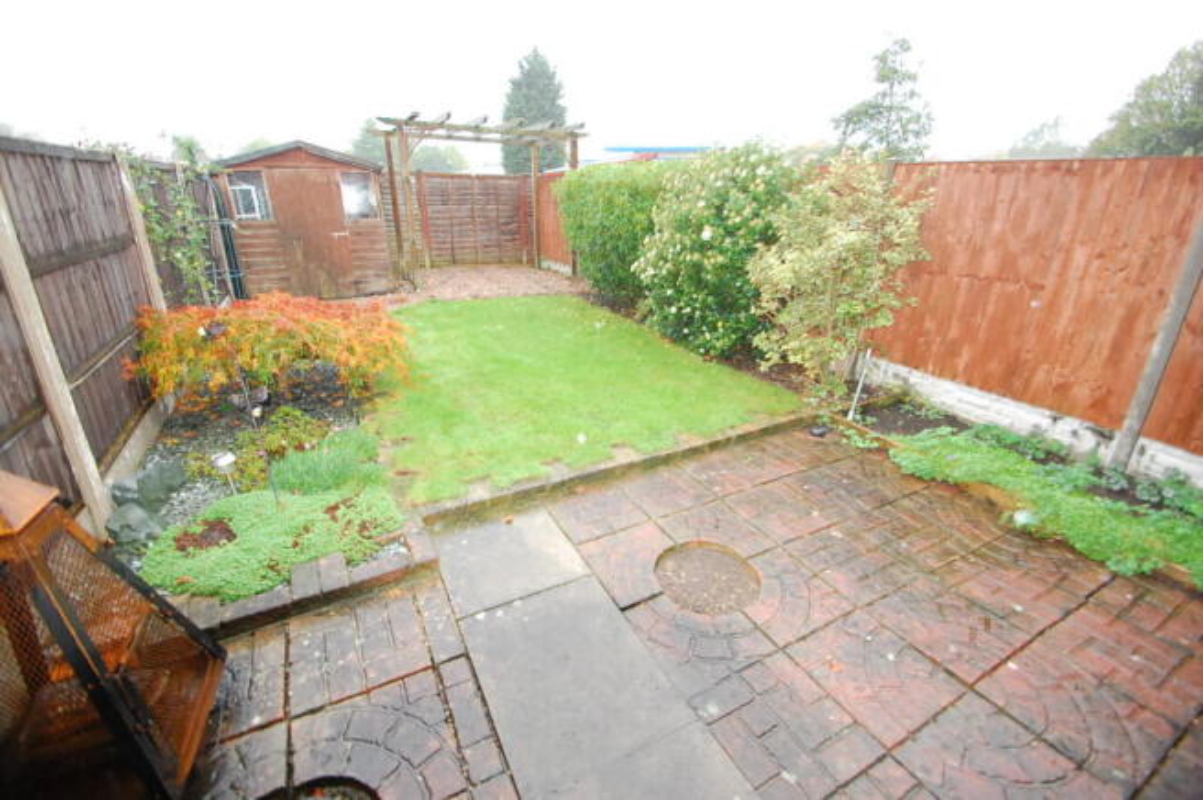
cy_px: 400
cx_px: 602
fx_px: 501
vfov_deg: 77.2
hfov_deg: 100.4
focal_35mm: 15
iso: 1600
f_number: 3.5
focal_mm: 10
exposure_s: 1/200
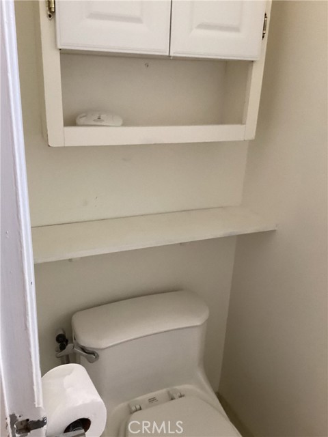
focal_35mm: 31
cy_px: 218
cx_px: 164
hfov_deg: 45.4
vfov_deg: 58.4
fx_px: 392
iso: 320
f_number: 2.4
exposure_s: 1/40
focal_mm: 3.3
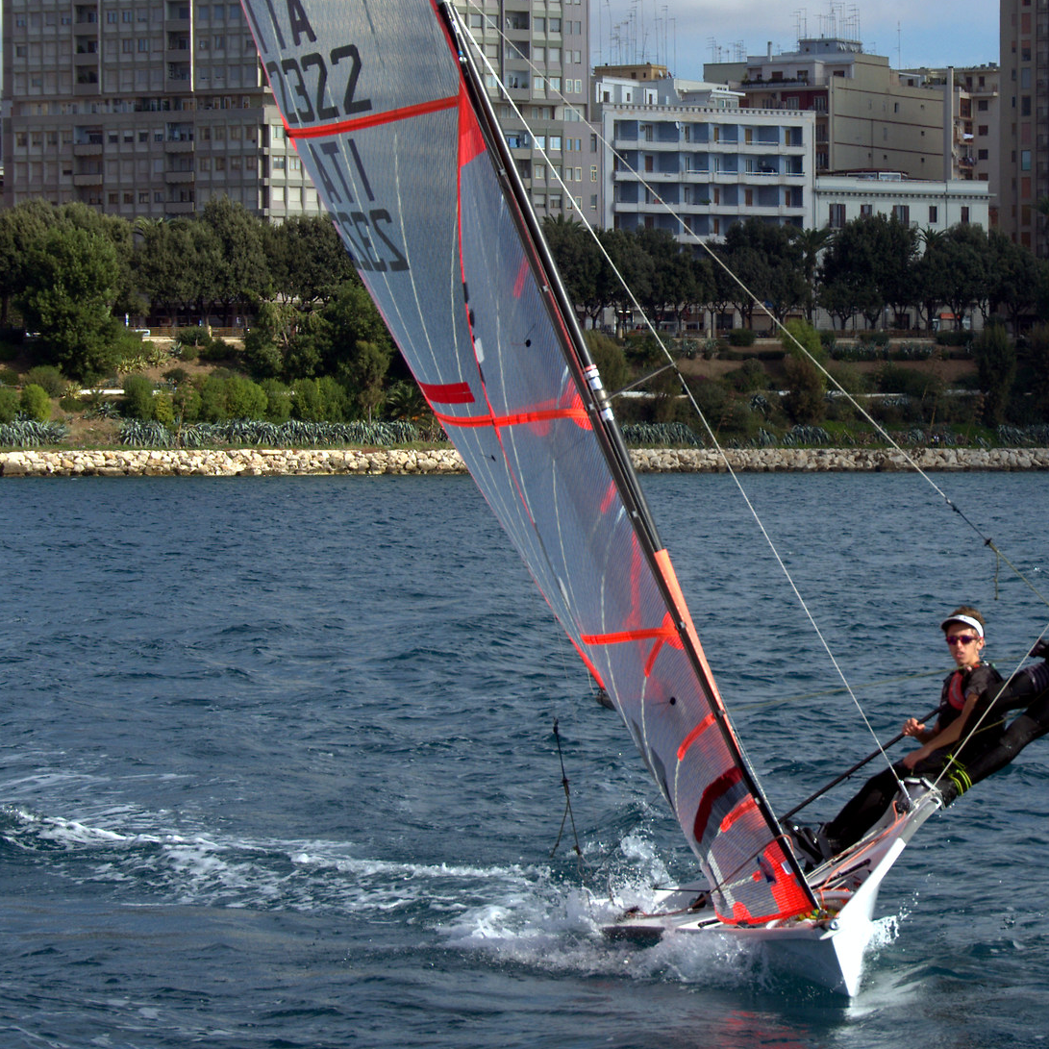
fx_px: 4800
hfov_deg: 12.4
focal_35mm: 140
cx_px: 789
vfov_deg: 12.5
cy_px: 365
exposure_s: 1/500
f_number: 9
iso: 200
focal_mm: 50
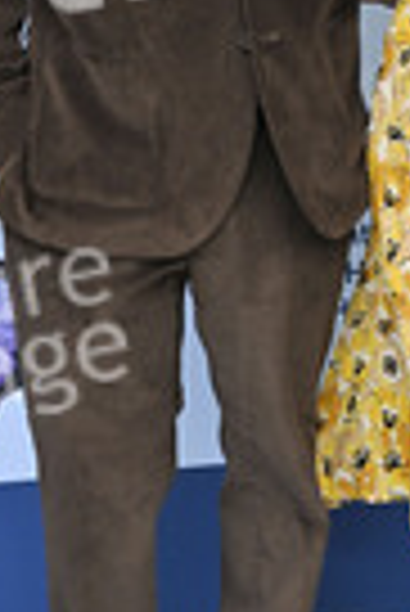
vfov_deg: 19.6
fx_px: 1755
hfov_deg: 13.2
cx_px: 387
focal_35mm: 103
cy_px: 130
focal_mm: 35
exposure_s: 1/320
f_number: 6.3
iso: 640
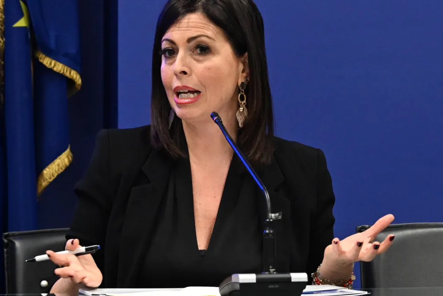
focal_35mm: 220
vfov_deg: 6.2
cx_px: 203
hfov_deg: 9.4
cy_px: 144
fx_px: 2707
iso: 2500
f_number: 4.5
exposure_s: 1/200
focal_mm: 120
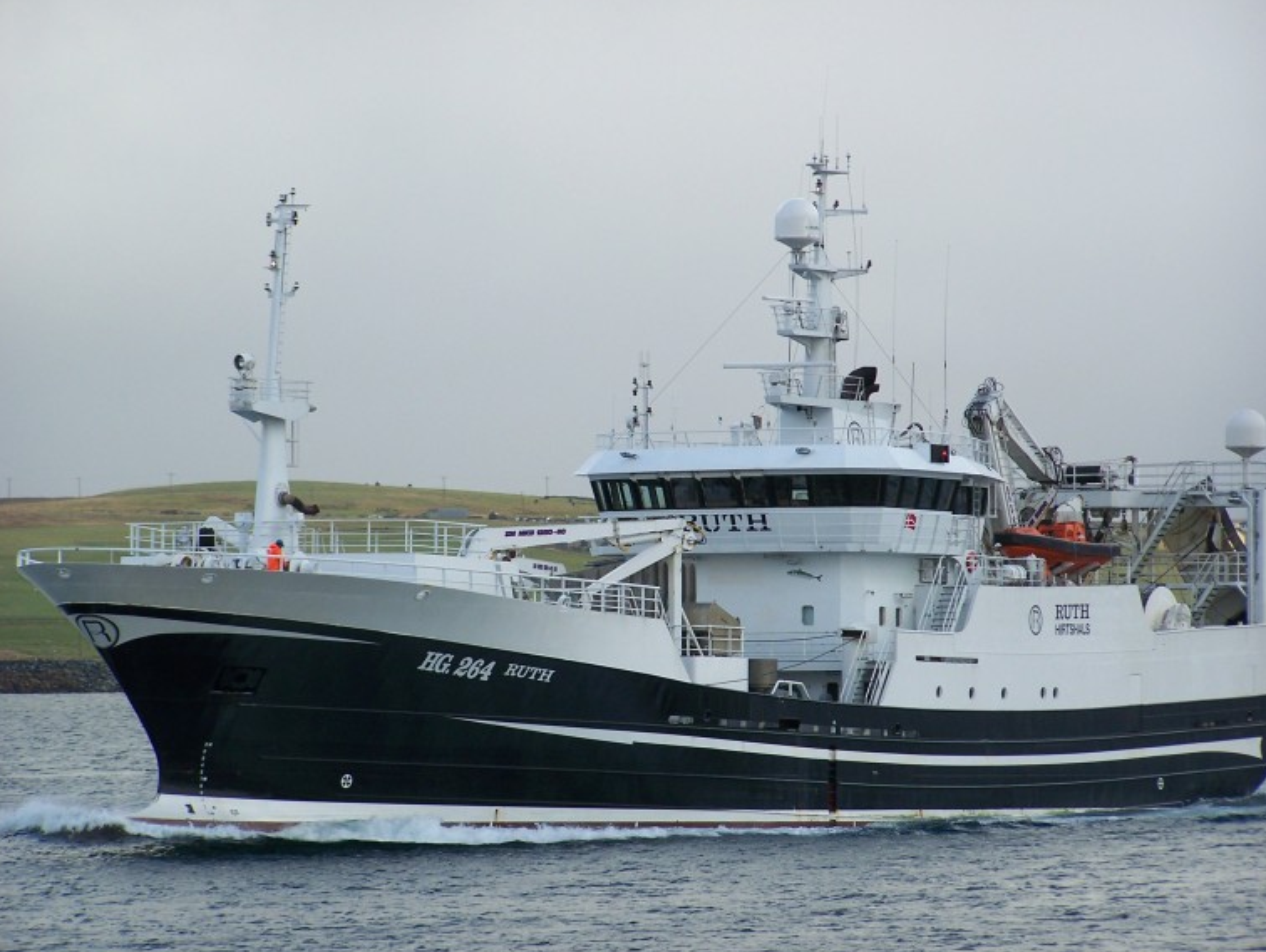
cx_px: 656
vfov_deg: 7.4
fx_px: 7319
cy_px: 489
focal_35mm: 200
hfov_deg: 9.9
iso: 80
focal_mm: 31.3
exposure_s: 1/400
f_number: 3.2
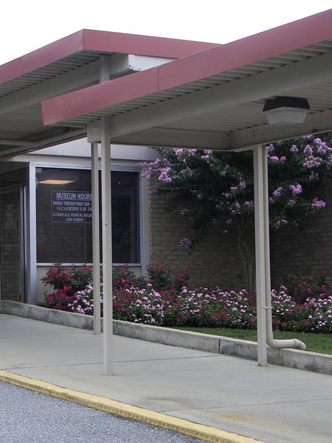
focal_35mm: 93
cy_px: 222
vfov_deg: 21.1
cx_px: 104
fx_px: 1189
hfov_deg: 15.8
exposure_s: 1/200
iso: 64
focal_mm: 11.4
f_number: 2.8
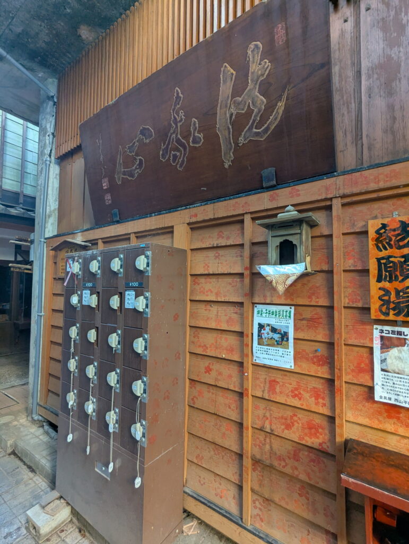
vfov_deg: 94.4
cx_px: 204
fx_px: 251
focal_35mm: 16
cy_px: 272
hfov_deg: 78.2
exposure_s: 1/60
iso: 213
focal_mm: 2.35
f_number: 2.2
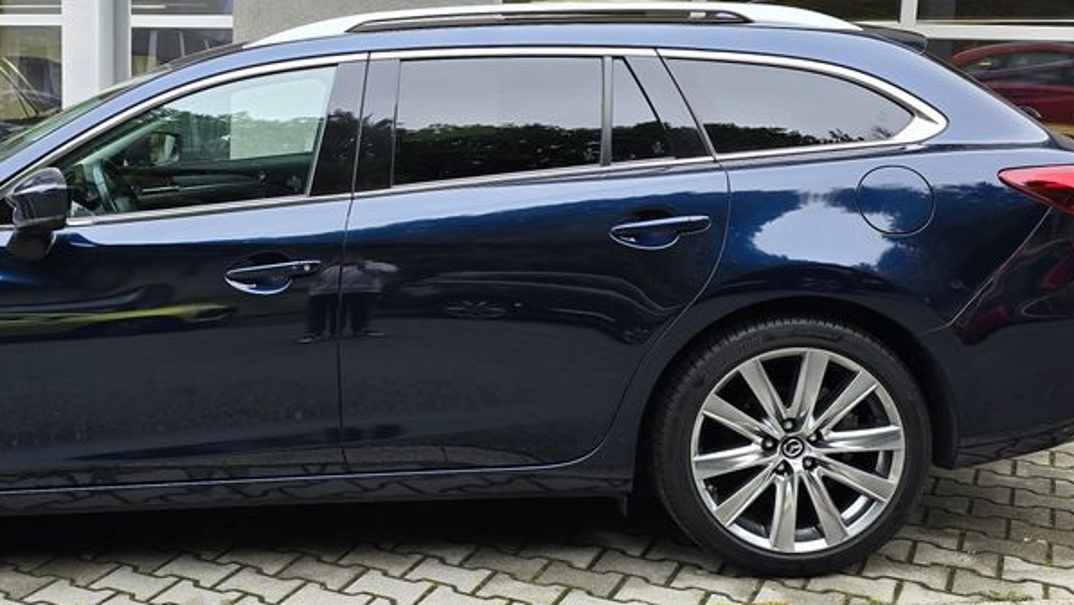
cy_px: 214
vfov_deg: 27.6
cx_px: 304
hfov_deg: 46.1
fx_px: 1225
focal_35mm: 43
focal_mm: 6.3
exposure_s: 1/180
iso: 64
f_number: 1.7
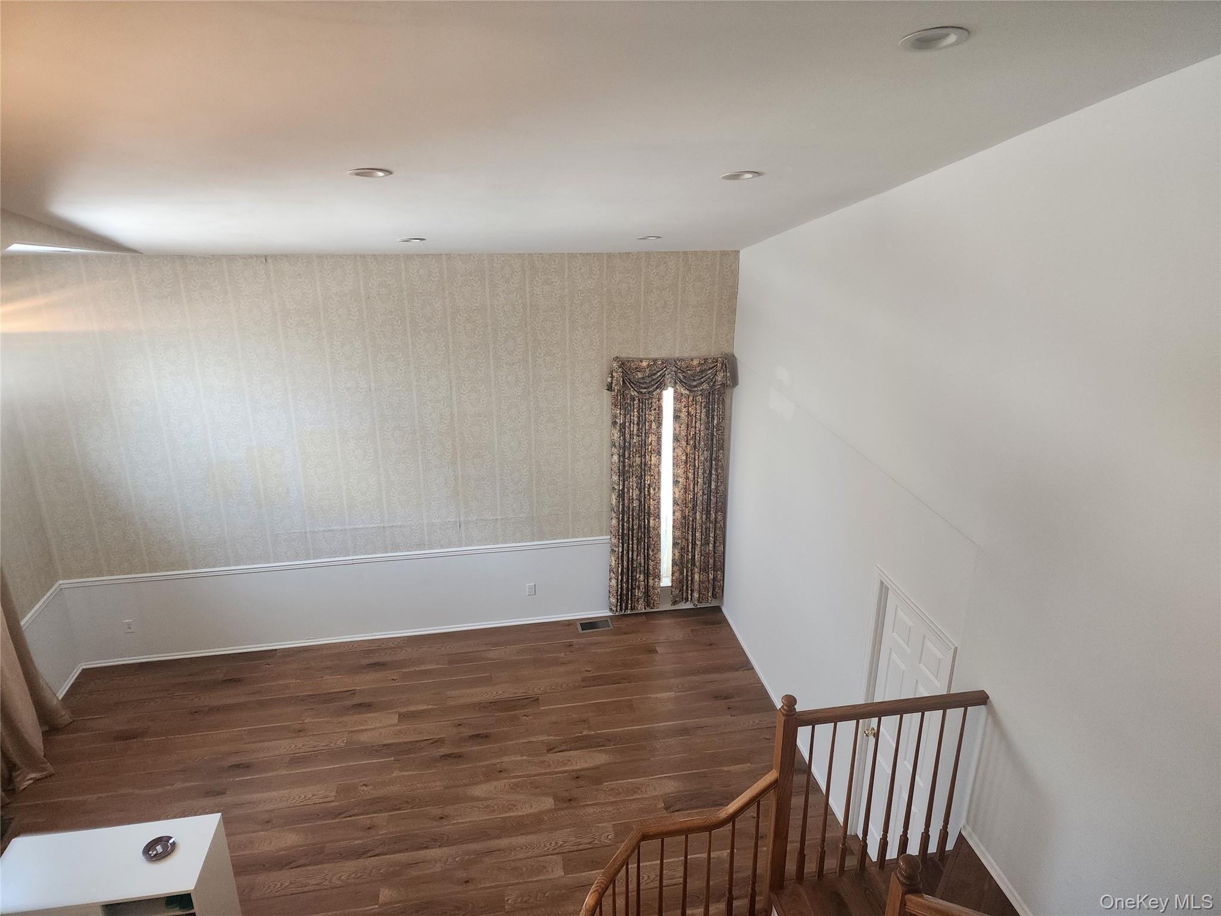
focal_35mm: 23
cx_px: 610
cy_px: 458
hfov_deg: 73.9
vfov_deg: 58.9
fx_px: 811
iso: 200
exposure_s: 1/120
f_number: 1.8
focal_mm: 6.4
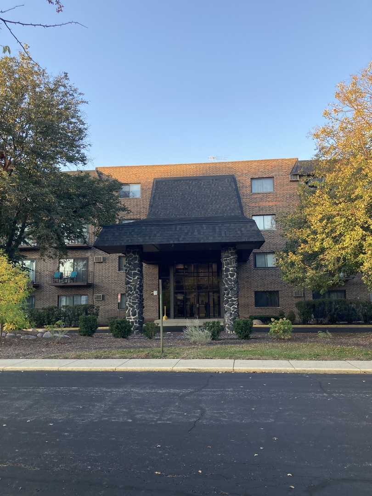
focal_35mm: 28
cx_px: 186
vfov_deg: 63.4
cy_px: 248
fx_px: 401
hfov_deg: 49.7
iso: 20
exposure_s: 1/165
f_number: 1.8
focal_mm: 3.99
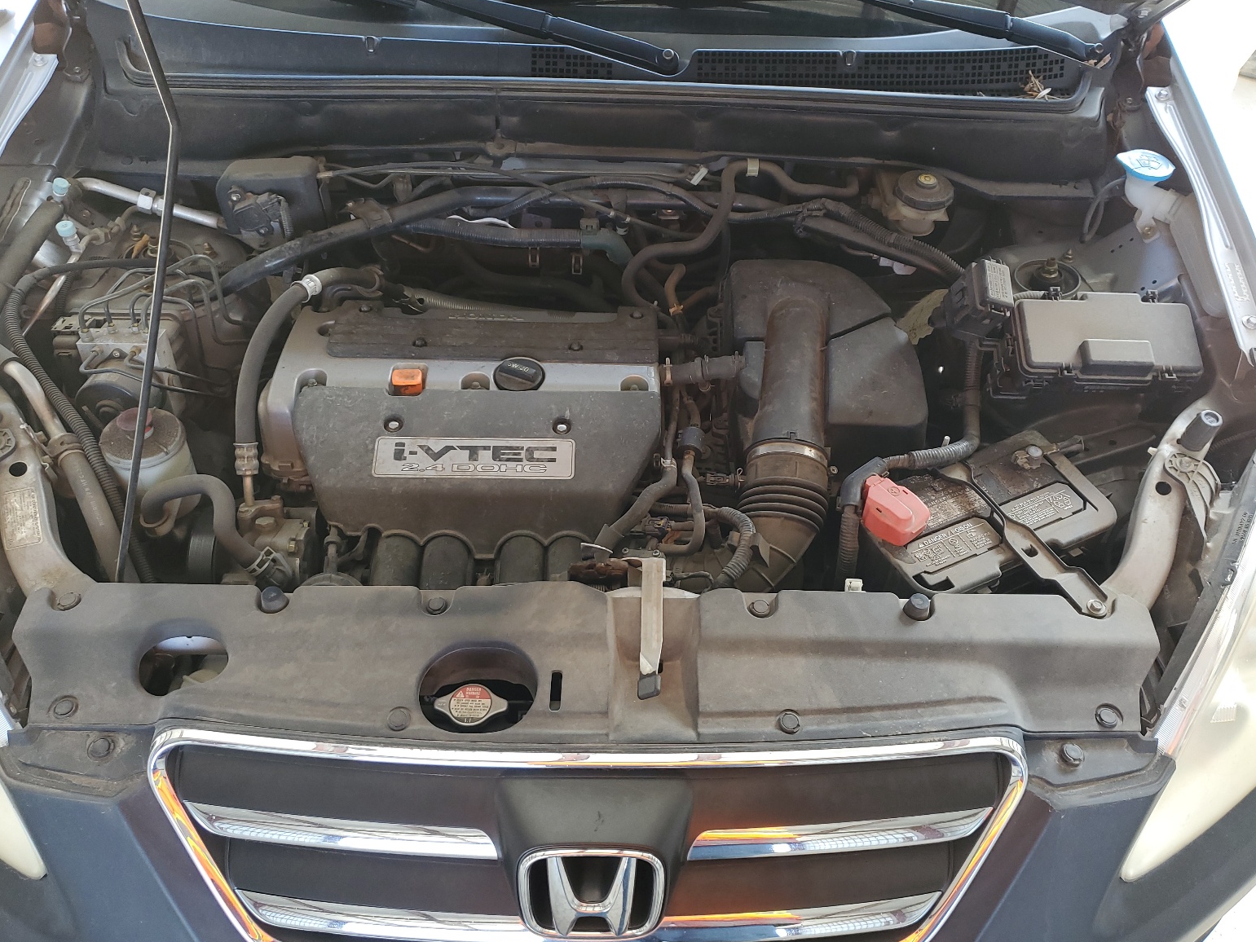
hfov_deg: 65.3
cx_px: 638
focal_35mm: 27
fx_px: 980
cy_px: 456
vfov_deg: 51.4
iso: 58
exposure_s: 1/120
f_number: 1.5
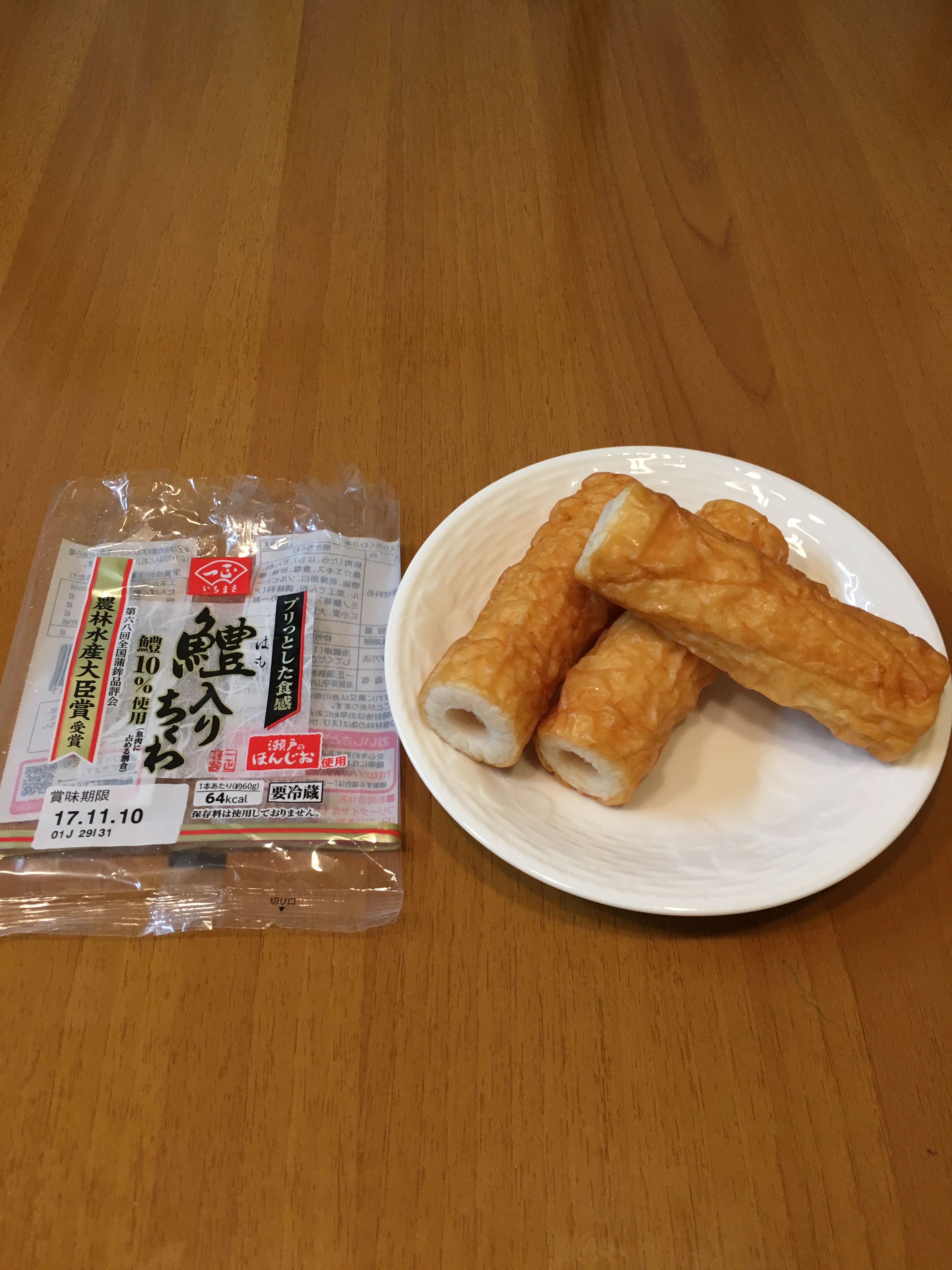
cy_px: 635
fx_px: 1063
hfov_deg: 48.2
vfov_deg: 61.7
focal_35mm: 29
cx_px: 476
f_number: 2.2
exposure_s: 1/30
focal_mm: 4.15
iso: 80
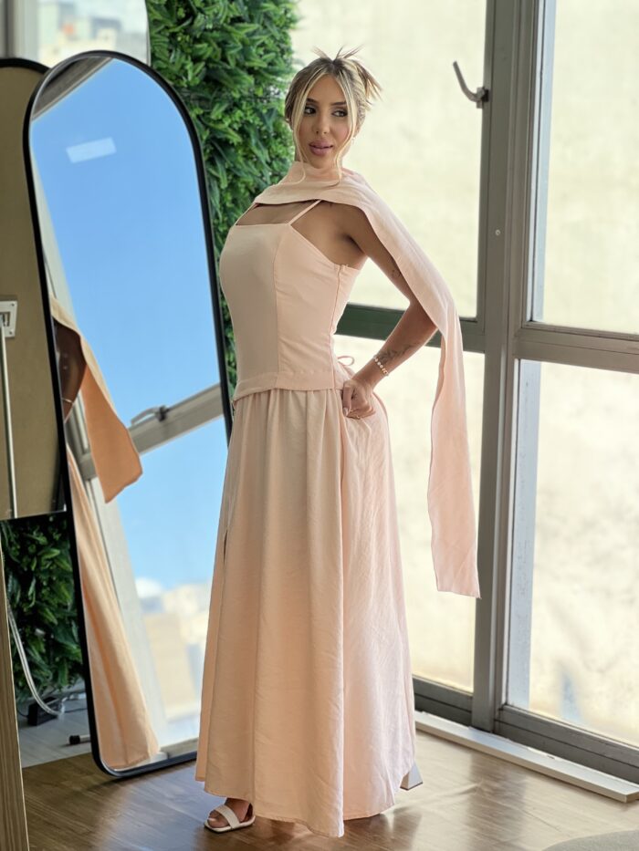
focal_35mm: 77
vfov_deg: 25.3
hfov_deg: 19.1
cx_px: 320
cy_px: 426
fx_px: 1895
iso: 25
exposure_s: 1/134
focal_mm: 9
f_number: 2.8
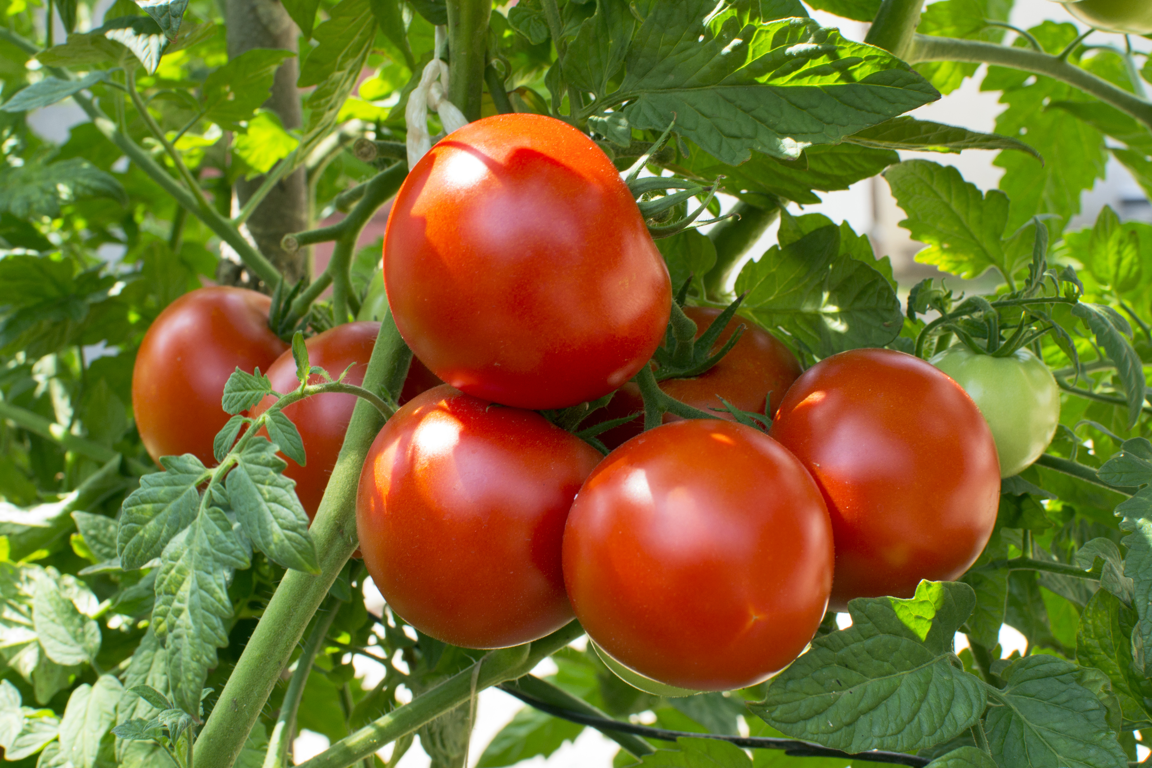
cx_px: 576
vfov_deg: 25.8
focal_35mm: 52
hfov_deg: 37.9
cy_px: 384
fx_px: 1680
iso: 200
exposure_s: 1/60
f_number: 10
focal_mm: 35
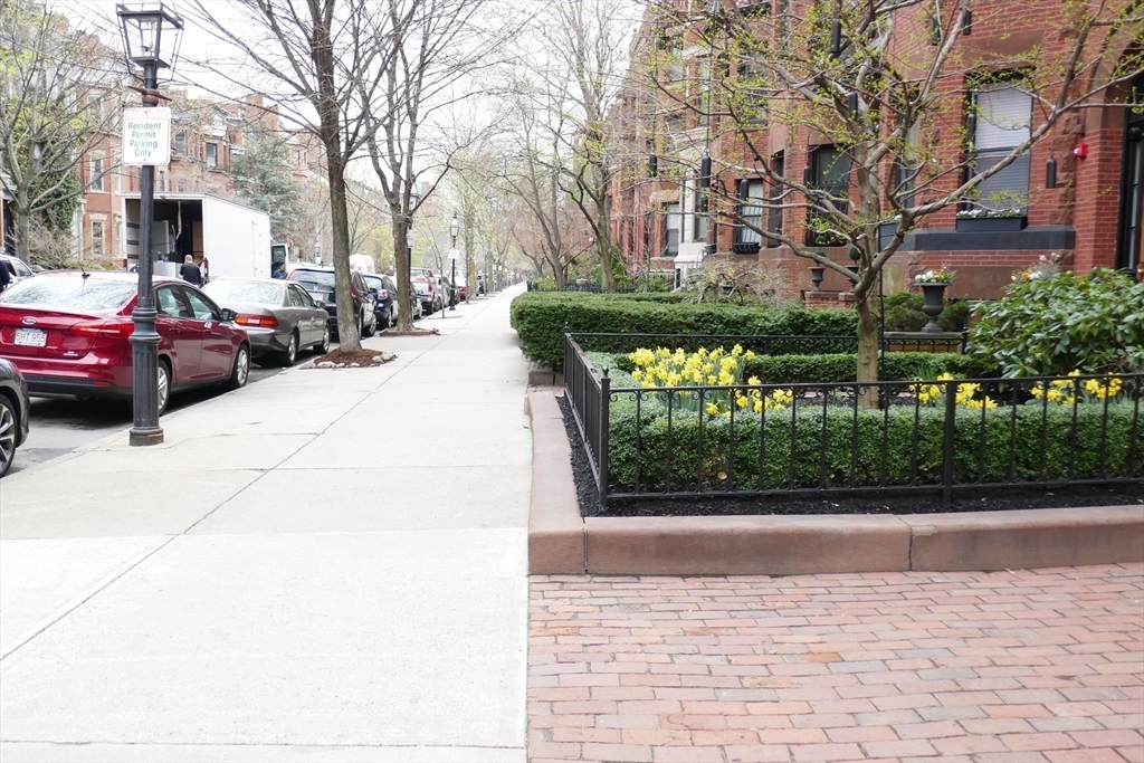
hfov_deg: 61.9
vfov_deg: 43.6
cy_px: 382
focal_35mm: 30
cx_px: 572
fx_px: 953
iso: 125
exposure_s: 1/200
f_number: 3.2
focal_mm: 11
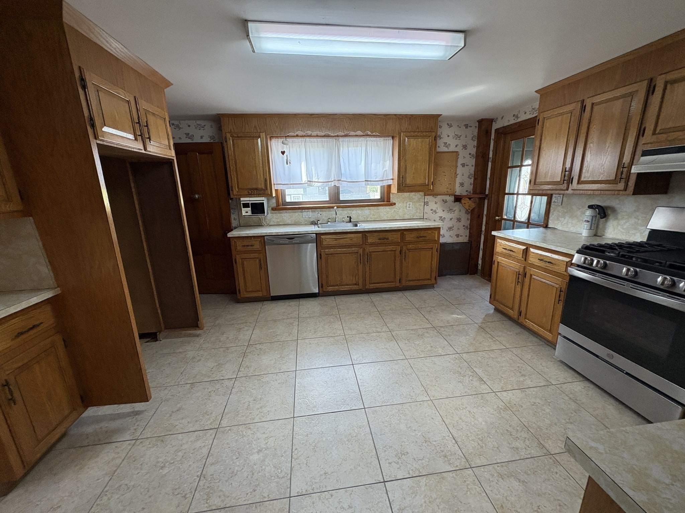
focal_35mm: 14
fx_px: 277
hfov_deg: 102.1
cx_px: 342
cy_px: 256
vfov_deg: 85.7
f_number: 2.2
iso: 400
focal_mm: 2.22
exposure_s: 1/120
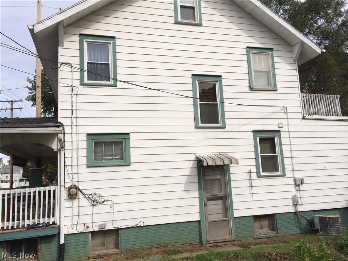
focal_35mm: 30
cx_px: 174
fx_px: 302
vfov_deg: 46.8
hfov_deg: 60.0
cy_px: 130
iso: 40
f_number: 2.2
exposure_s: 1/3425
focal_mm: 4.12
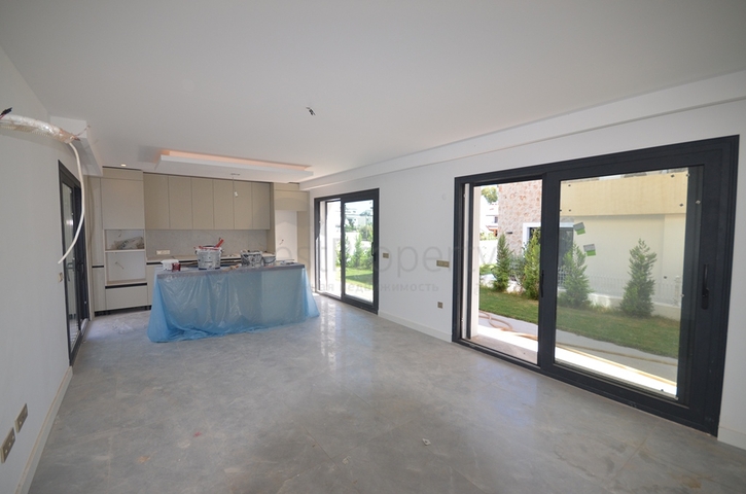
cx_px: 373
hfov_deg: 100.5
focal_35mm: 15
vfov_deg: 77.1
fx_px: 310
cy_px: 247
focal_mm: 10
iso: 400
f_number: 7.1
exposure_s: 1/200
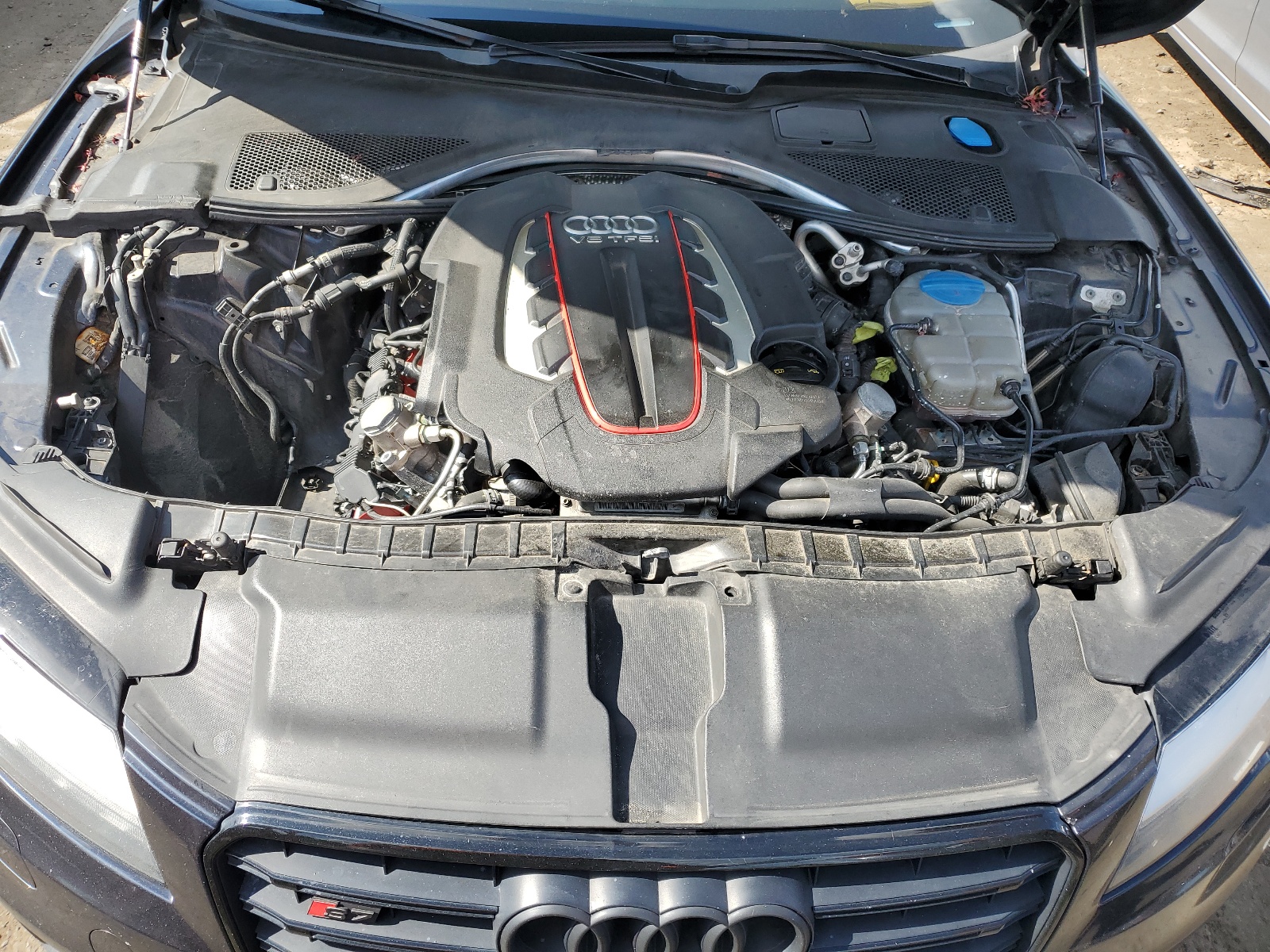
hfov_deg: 67.3
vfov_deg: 53.1
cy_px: 476
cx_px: 635
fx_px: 954
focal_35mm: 26
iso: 50
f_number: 1.5
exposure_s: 1/909
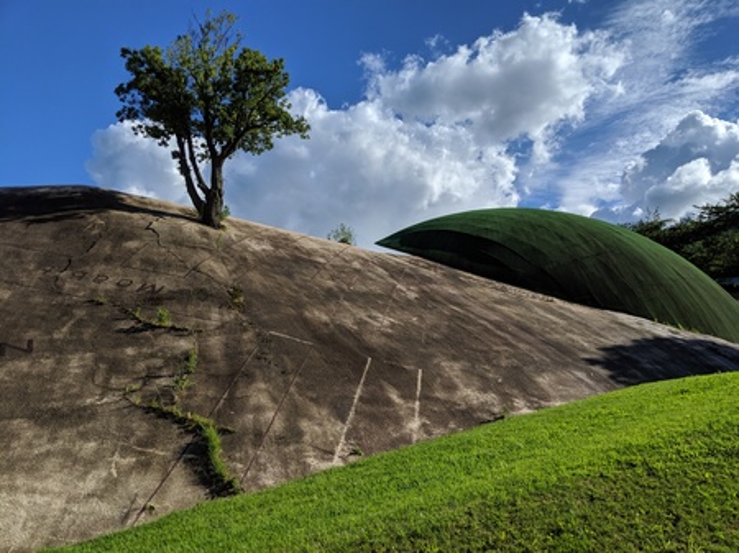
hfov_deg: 65.4
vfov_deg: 51.3
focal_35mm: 27
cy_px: 276
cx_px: 370
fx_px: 576
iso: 58
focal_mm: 4.44
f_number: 1.8
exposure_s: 1/5882
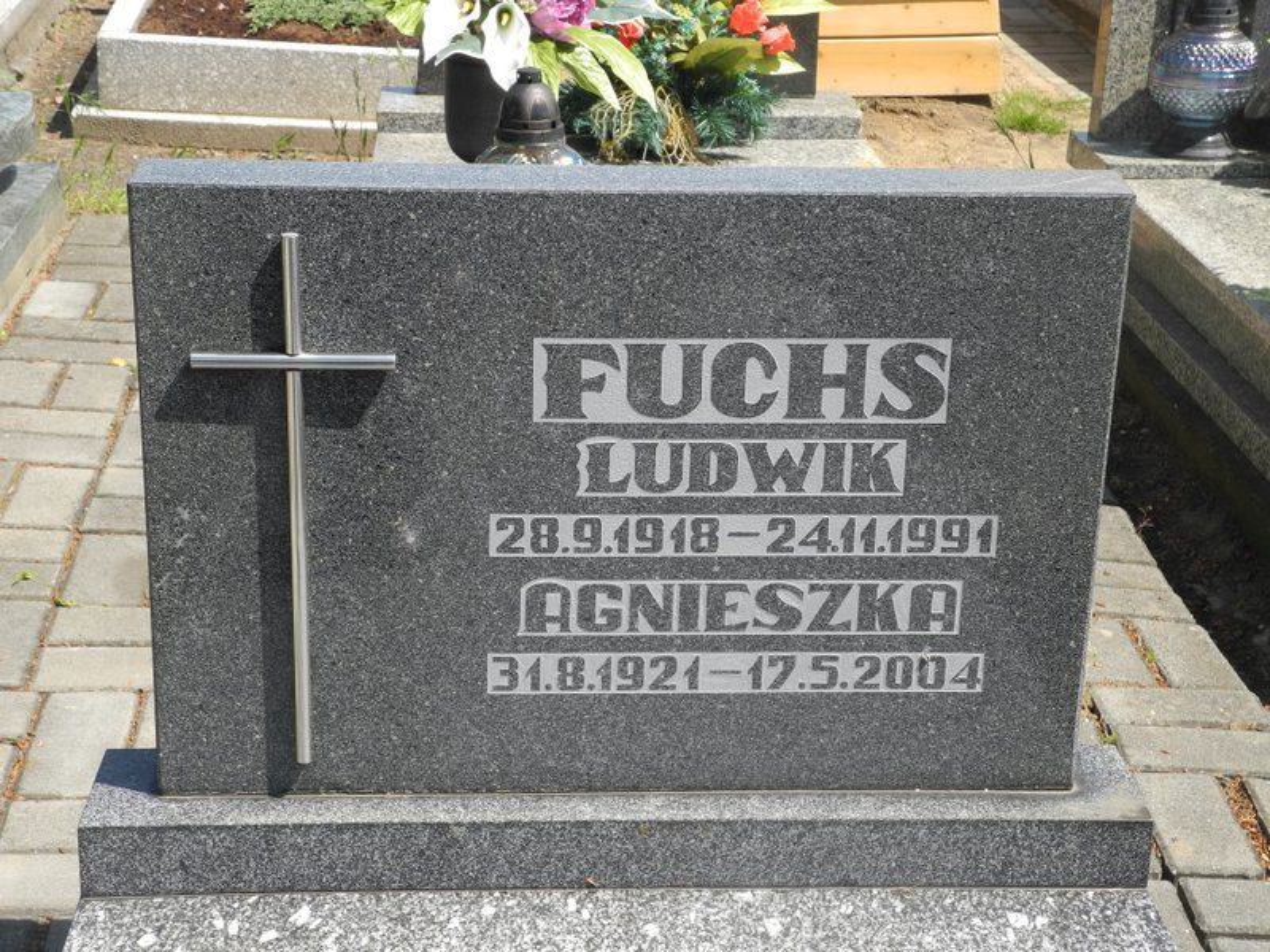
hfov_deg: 28.6
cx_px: 635
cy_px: 476
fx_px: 2495
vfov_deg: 21.6
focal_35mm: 68
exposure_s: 1/640
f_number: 4
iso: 100
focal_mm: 14.5
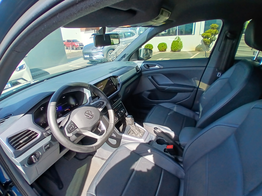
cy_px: 98
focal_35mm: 17
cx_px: 131
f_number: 2.2
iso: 50
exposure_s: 1/219
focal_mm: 1.4
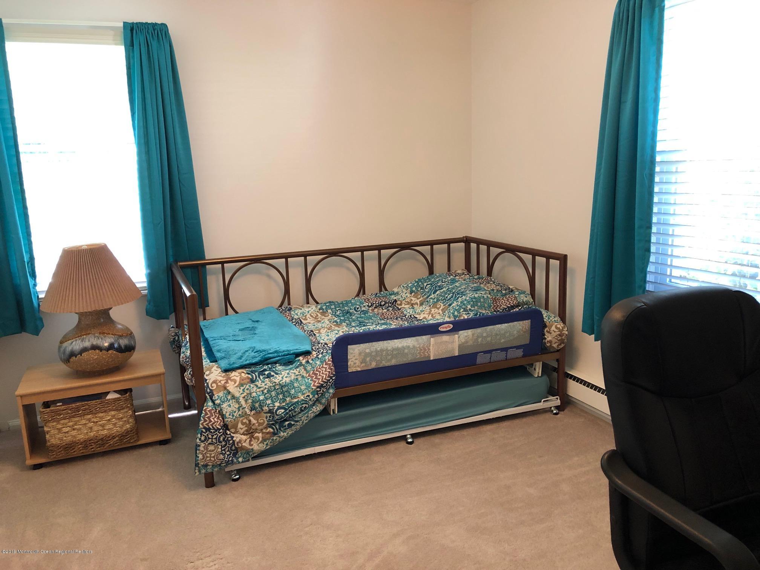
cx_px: 380
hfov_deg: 63.4
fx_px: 615
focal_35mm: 28
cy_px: 285
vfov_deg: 49.7
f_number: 1.8
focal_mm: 3.99
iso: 50
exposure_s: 1/15
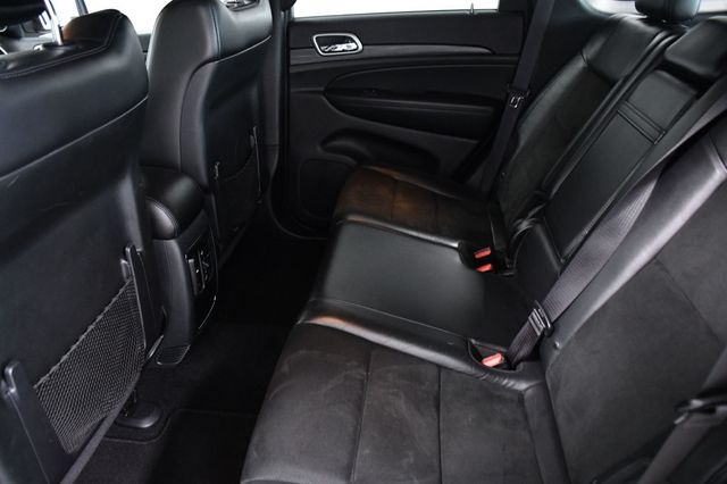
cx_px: 364
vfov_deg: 47.9
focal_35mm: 27
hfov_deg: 67.4
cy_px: 242
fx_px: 545
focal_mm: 18
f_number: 3.5
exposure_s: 1/50
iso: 2500
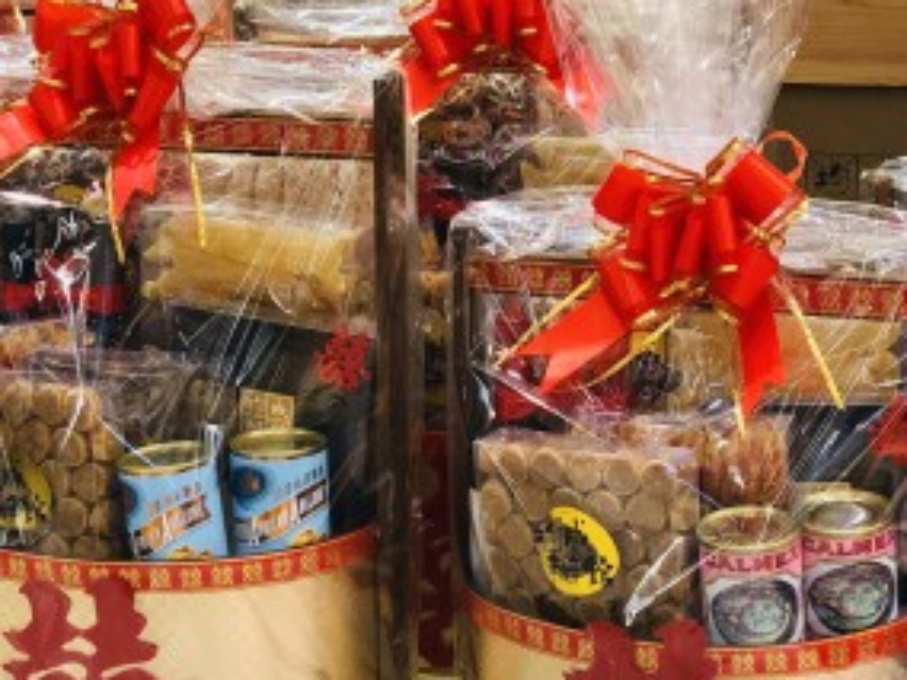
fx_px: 2882
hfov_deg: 17.9
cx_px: 345
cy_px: 281
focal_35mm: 110
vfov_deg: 13.5
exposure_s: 1/50
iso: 80
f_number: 2.4
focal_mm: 6
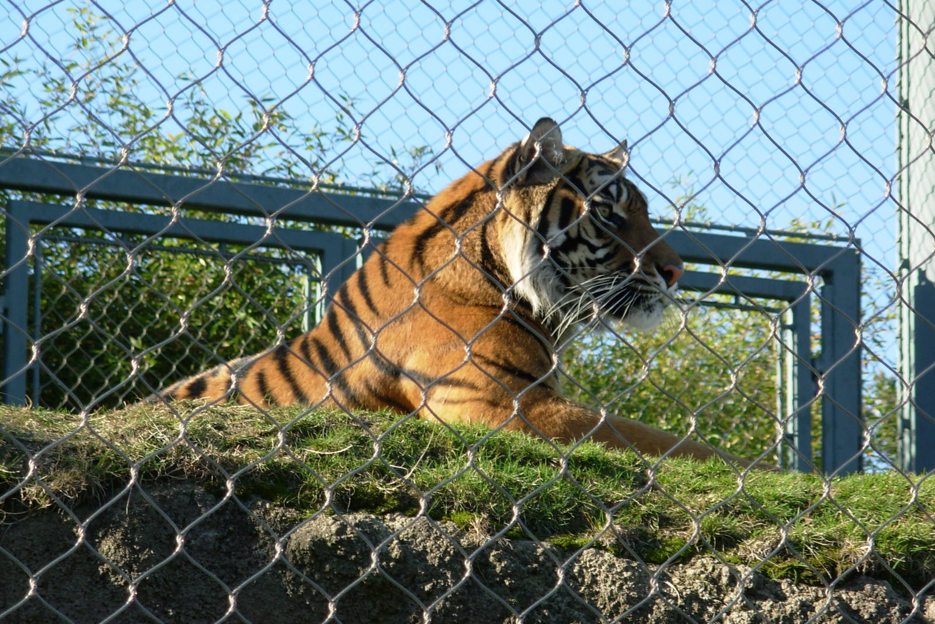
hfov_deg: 10.4
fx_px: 5143
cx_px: 468
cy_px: 328
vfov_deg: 6.9
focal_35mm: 198
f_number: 5
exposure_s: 1/176
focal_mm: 31.4
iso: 50
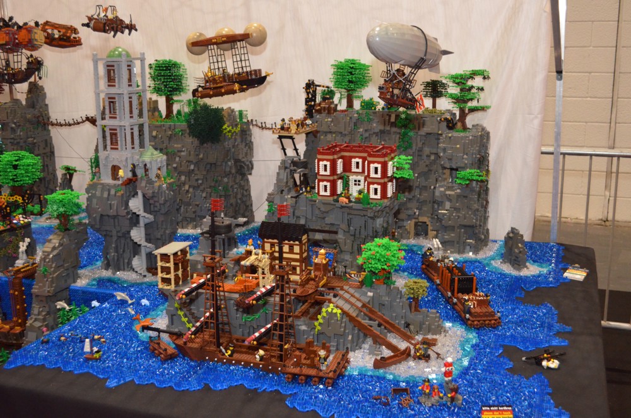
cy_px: 209
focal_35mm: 42
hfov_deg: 46.5
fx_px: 735
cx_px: 316
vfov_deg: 31.7
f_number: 4.5
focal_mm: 28
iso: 3200
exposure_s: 1/60
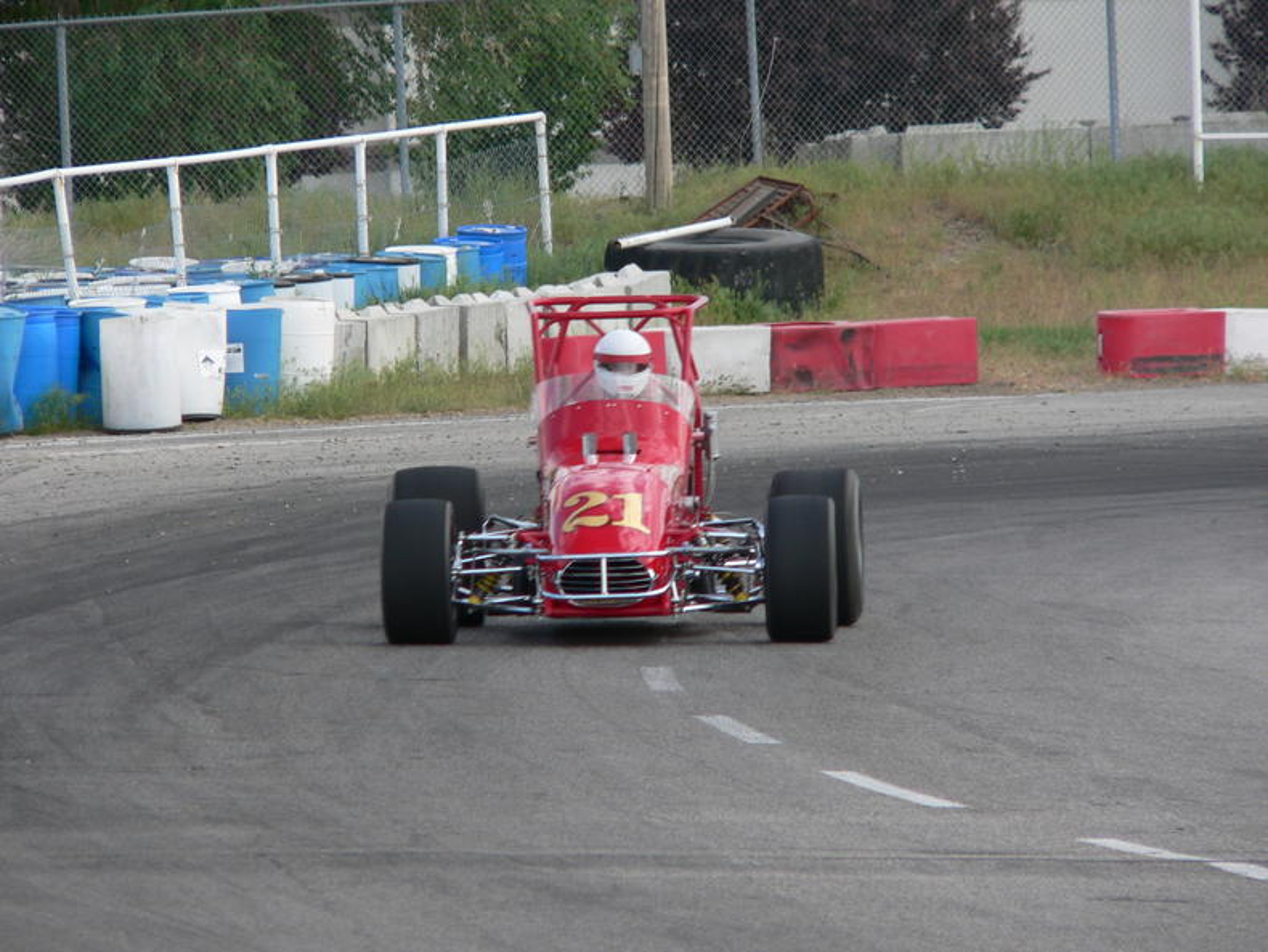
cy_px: 476
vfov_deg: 3.4
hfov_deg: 4.6
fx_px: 15829
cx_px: 634
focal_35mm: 432
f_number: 4
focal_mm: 72
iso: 80
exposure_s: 1/200
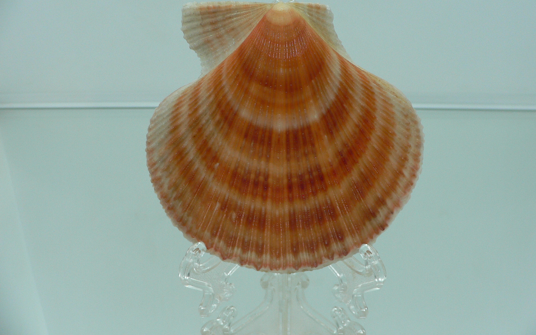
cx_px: 273
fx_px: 555
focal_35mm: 38
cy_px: 155
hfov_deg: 51.5
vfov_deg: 33.6
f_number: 2.8
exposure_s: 1/60
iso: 100
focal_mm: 4.6
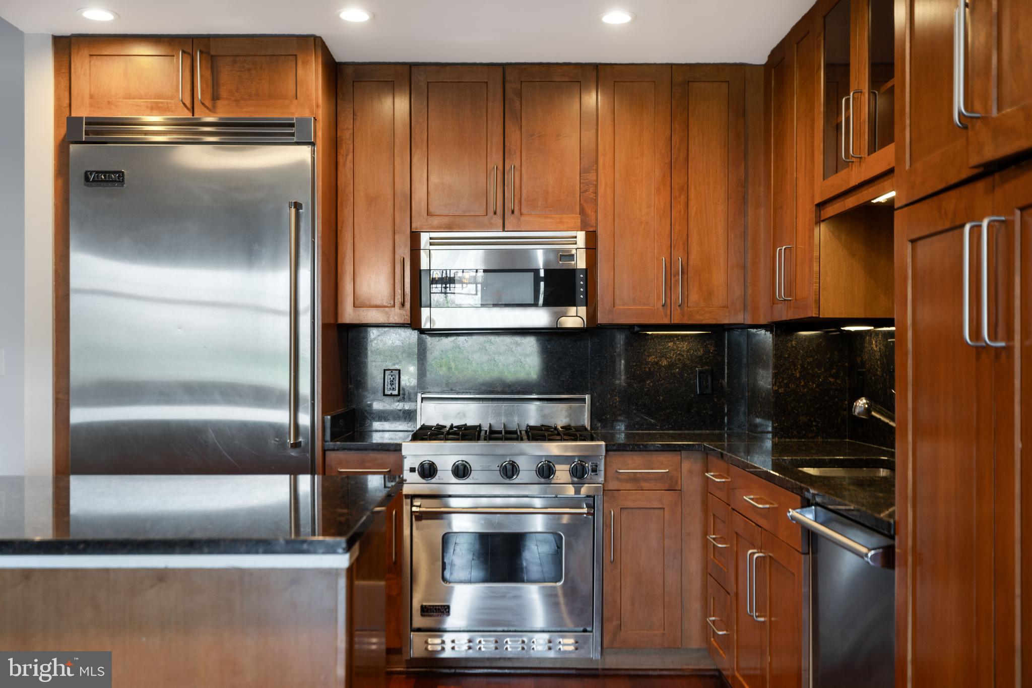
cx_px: 516
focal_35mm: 35
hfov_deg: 54.4
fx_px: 1003
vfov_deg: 37.8
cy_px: 344
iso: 320
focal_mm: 35
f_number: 4
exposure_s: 1/25
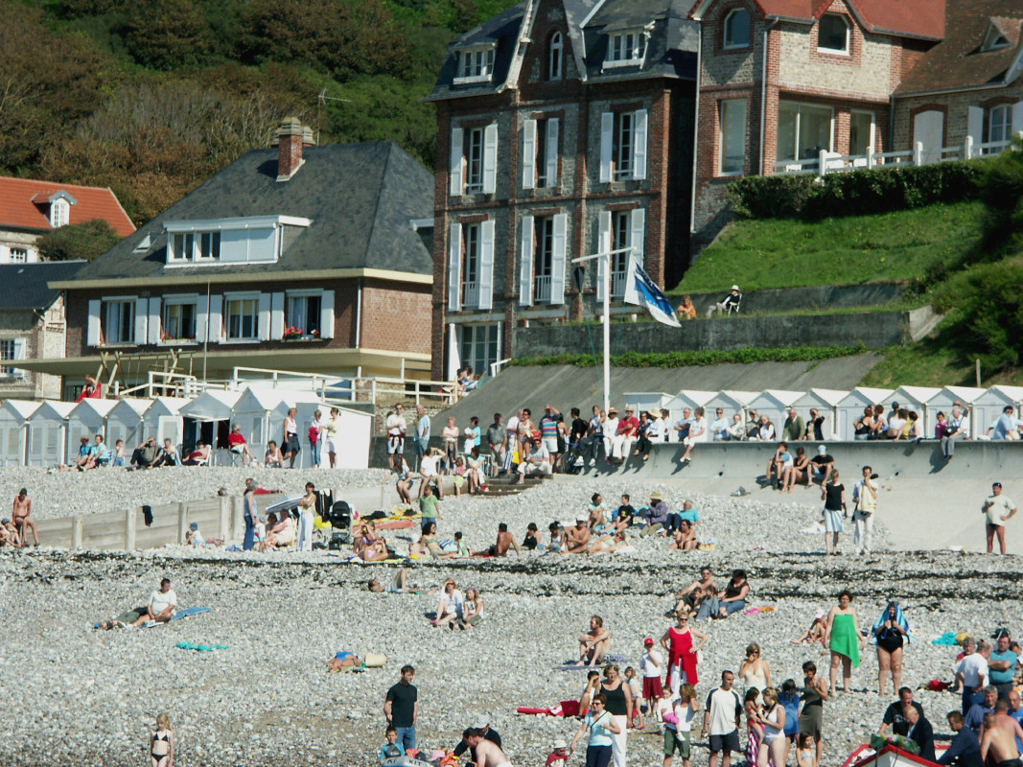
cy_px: 384
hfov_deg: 9.9
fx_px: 5910
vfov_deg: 7.4
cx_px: 512
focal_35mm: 200
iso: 100
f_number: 5
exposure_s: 1/1000
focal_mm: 50.69
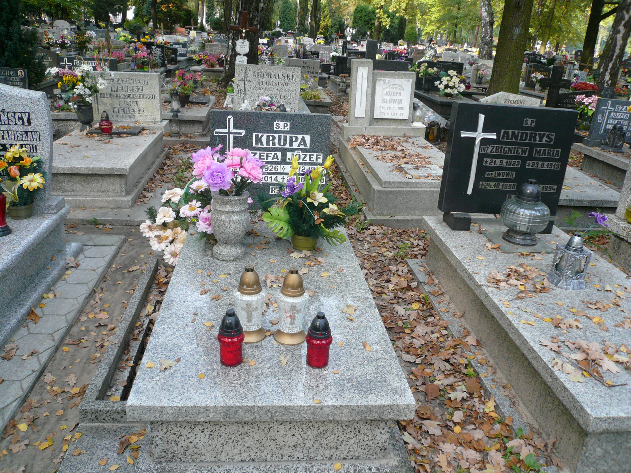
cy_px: 236
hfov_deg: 63.4
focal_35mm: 28
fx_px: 510
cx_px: 316
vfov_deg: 49.7
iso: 100
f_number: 2.8
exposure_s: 1/100
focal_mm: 4.6
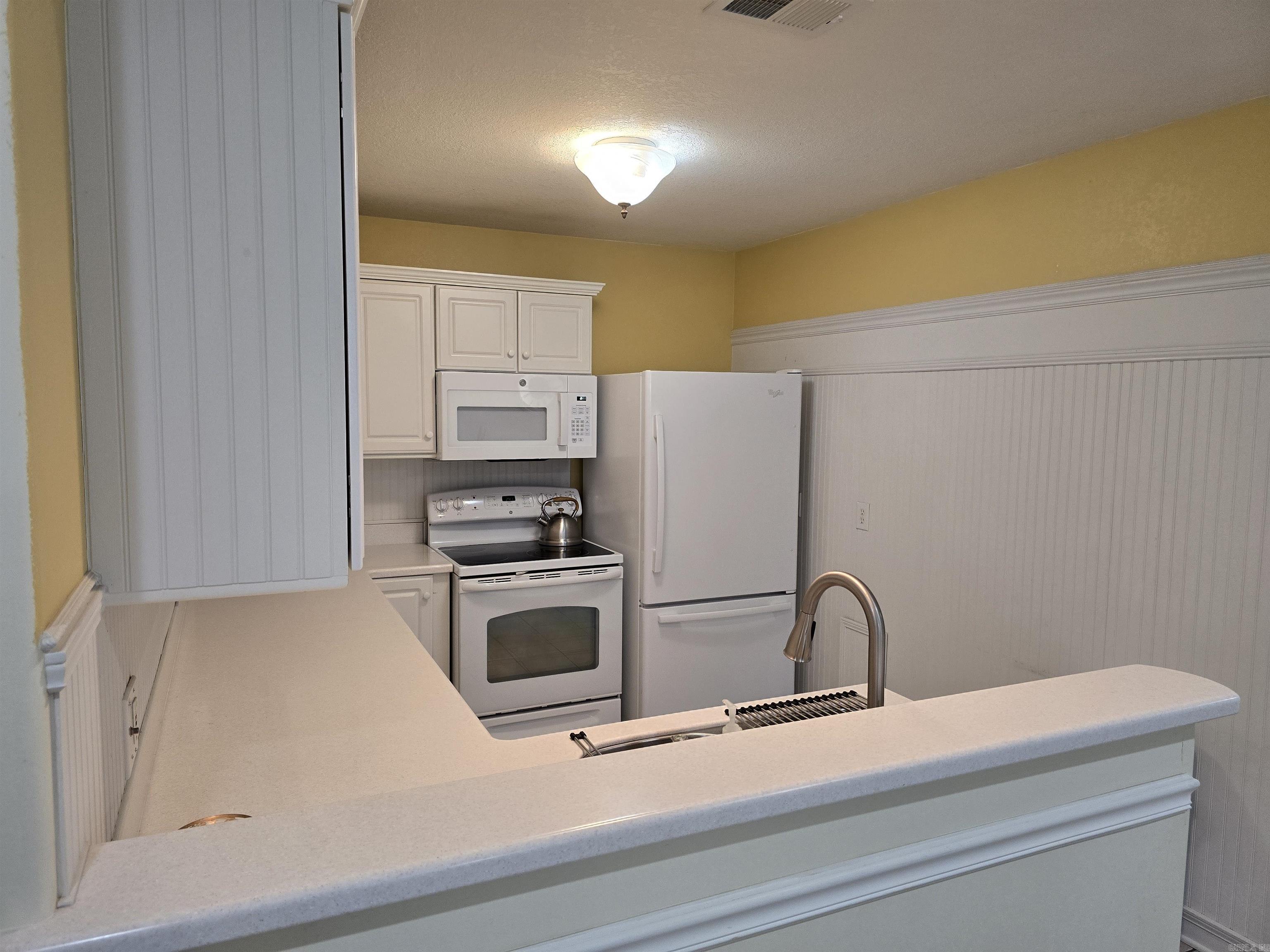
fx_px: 844
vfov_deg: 58.9
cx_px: 635
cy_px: 476
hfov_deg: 73.9
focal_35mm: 23
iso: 200
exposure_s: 1/120
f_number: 1.7
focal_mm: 6.3
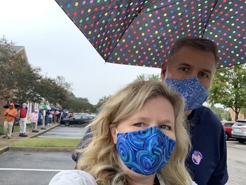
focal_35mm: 32
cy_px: 92
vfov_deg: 44.2
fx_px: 227
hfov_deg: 56.8
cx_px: 123
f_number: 2.2
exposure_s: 1/107
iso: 64
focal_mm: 2.87
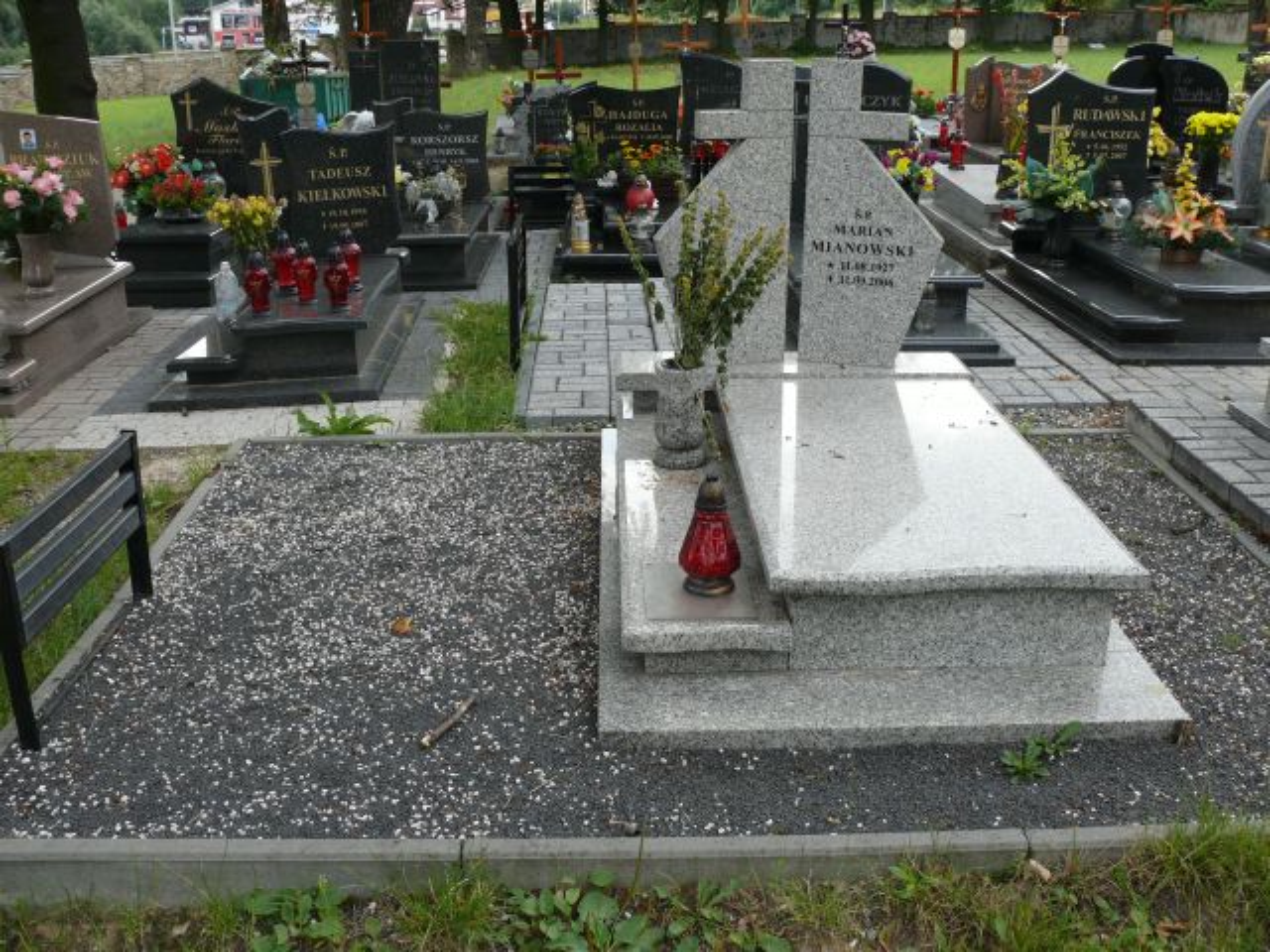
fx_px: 1284
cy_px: 476
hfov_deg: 52.6
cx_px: 635
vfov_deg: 40.7
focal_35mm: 35
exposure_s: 1/200
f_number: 4
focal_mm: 7.4
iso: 100
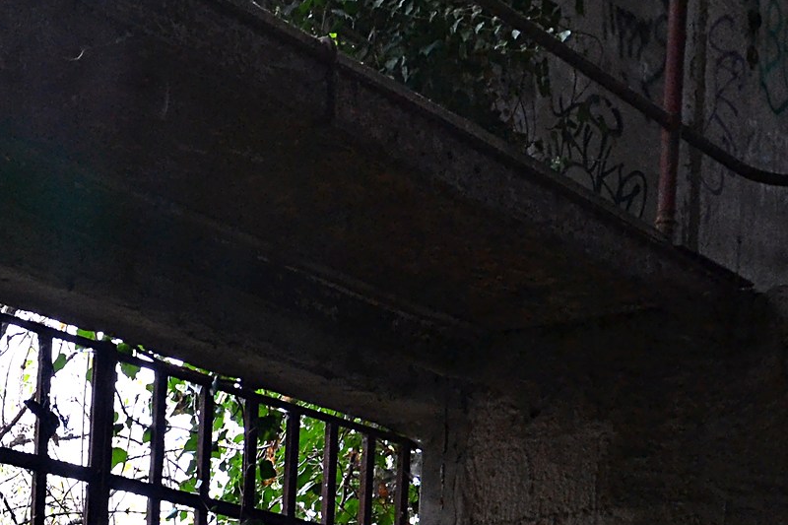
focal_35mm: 81
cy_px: 755
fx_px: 1773
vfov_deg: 15.7
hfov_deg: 24.4
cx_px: 79
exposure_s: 1/25
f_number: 8
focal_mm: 18
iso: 800
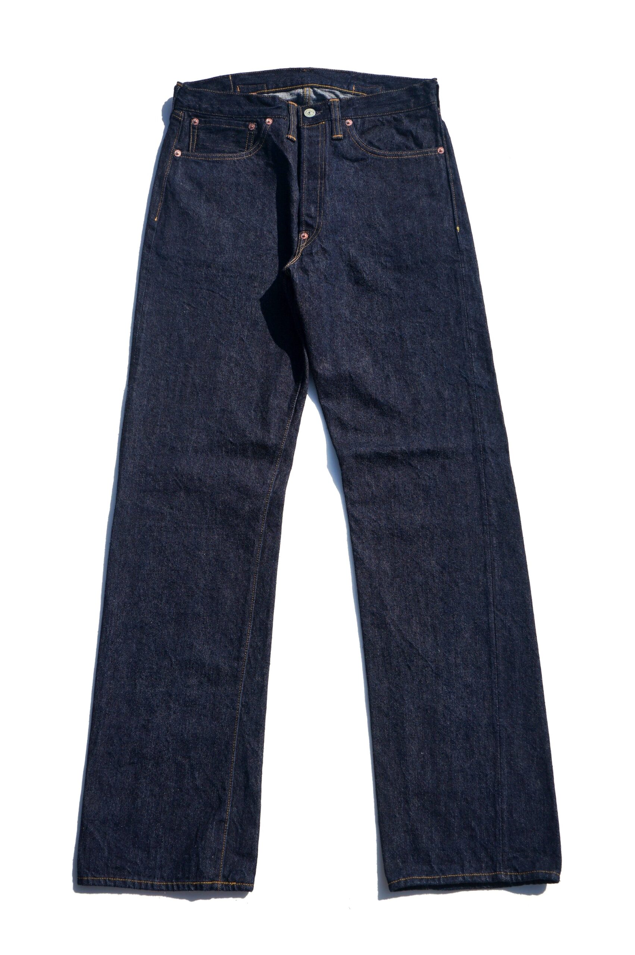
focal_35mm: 42
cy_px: 478
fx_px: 1113
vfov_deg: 46.4
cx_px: 318
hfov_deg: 31.8
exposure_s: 1/640
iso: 100
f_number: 9
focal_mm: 42
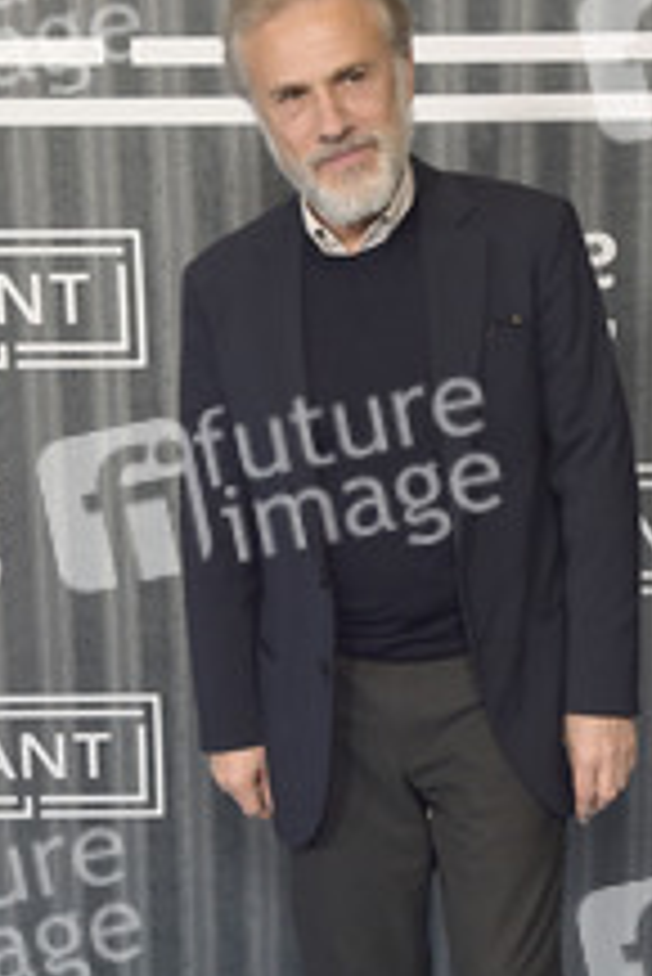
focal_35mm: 81
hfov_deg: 16.9
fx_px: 2197
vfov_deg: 24.8
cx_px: 402
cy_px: 711
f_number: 6.3
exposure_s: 1/250
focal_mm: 44
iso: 2500
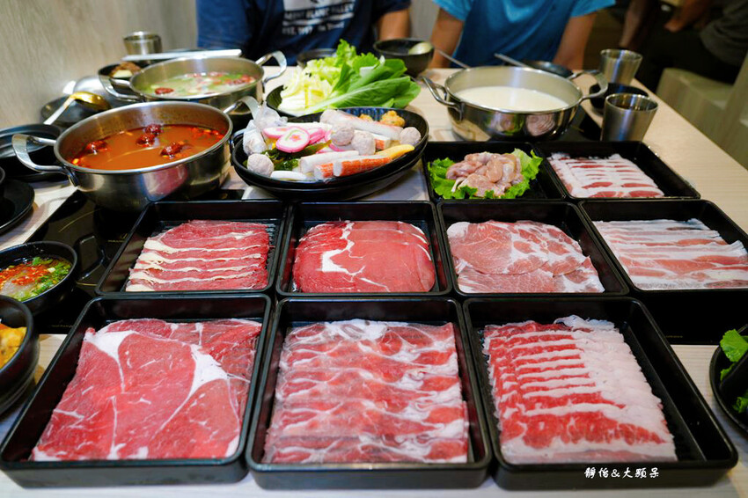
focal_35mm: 24
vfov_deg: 53.1
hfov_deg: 73.8
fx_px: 498
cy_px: 249
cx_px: 374
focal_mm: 24
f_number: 4.5
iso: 320
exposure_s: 1/40
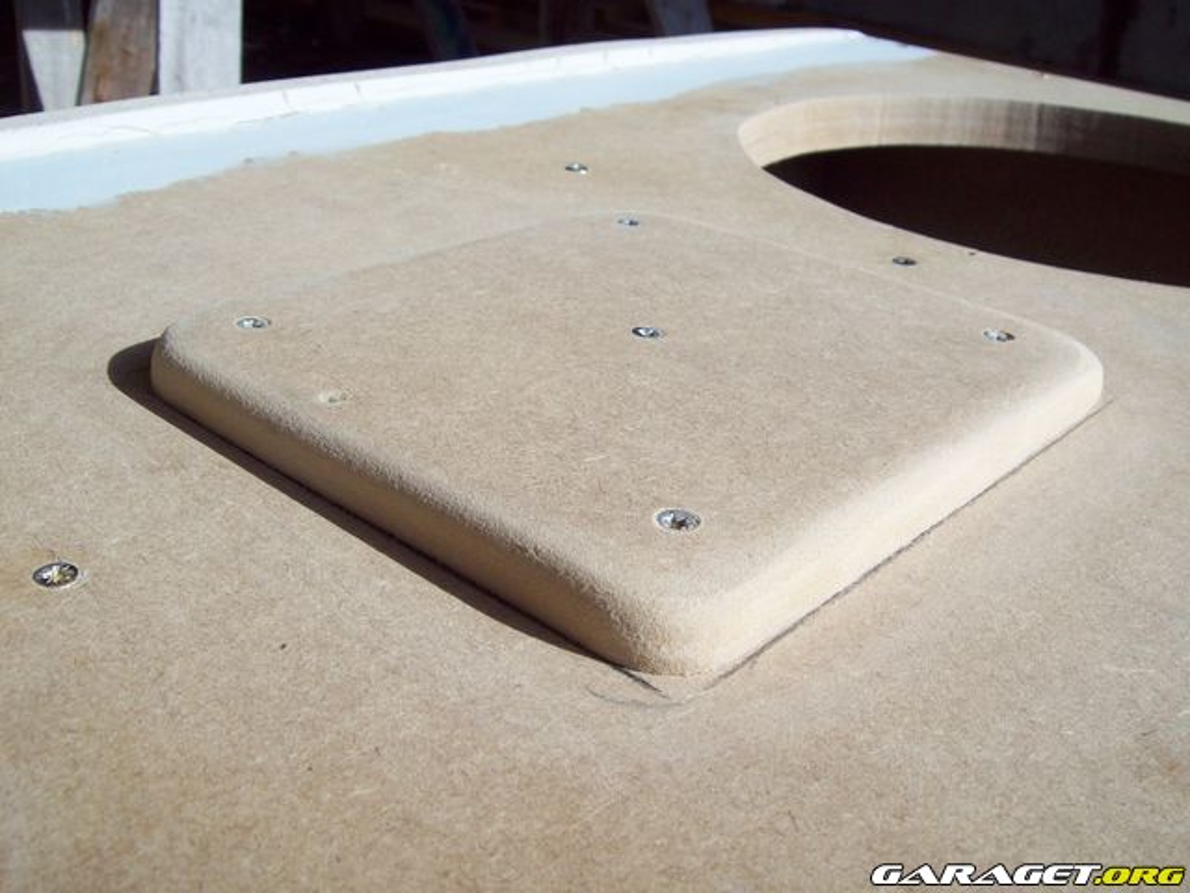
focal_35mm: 36
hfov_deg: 51.4
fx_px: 1238
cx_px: 595
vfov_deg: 39.7
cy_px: 446
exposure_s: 1/373
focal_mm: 6
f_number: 4.8
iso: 80
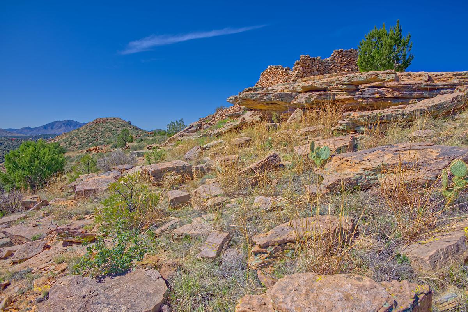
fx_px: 260
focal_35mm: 20
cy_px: 156
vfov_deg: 62.0
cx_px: 234
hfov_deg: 84.0
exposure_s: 1/160
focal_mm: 20
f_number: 8
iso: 31
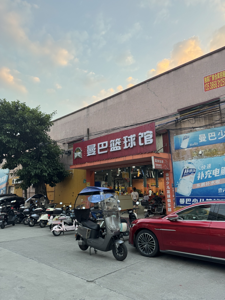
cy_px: 150
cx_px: 112
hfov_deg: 56.8
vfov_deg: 71.6
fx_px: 208
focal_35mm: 24
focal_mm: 6.76
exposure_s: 1/121
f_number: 1.78
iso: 64
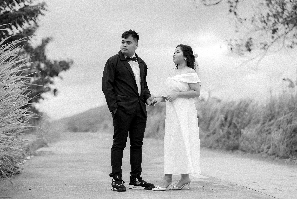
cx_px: 148
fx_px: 701
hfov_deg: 23.9
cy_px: 100
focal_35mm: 85
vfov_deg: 16.1
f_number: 2.8
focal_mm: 85
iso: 160
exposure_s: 1/400
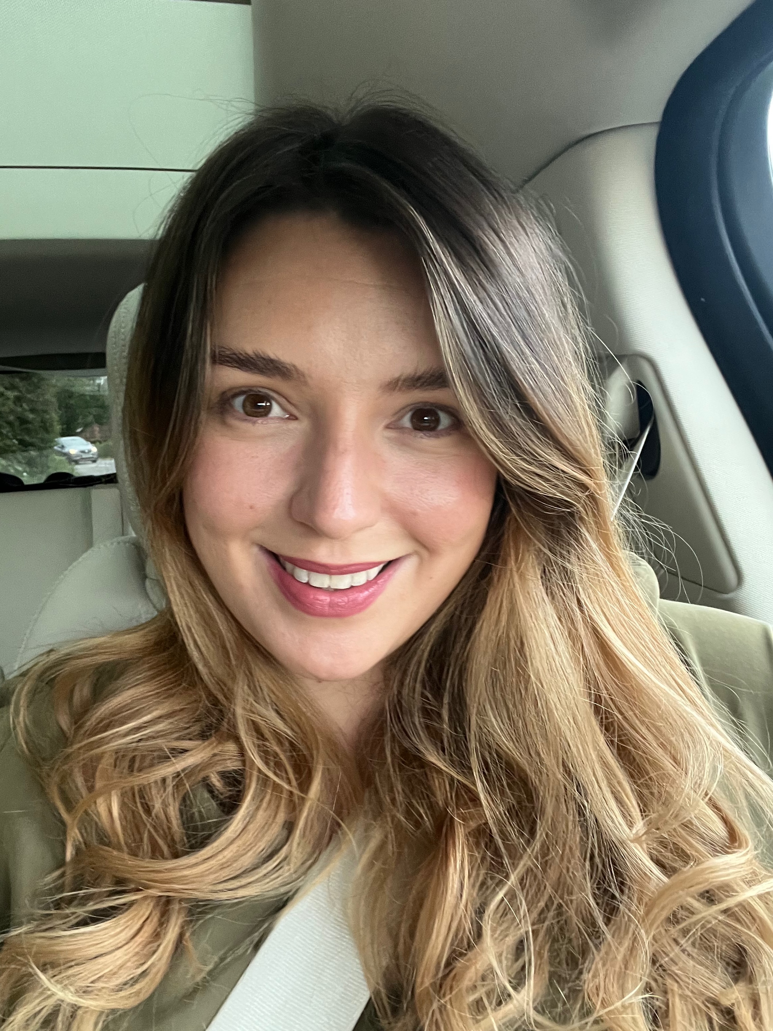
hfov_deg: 46.8
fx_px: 893
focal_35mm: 30
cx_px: 386
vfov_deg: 60.0
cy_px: 516
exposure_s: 1/60
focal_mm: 2.71
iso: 200
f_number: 2.2
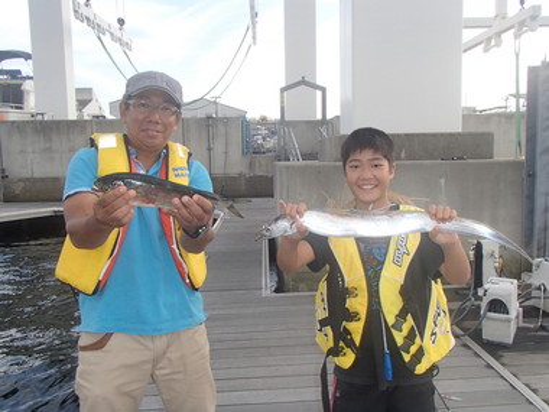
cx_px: 274
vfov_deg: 49.7
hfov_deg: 63.4
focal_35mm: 28
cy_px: 206
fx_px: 444
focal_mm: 5
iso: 100
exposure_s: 1/160
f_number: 3.9
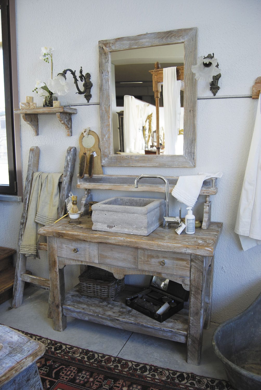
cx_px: 130
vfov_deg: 67.3
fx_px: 293
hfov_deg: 48.0
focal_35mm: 27
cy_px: 195
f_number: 3.5
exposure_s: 1/50
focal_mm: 18
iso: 200
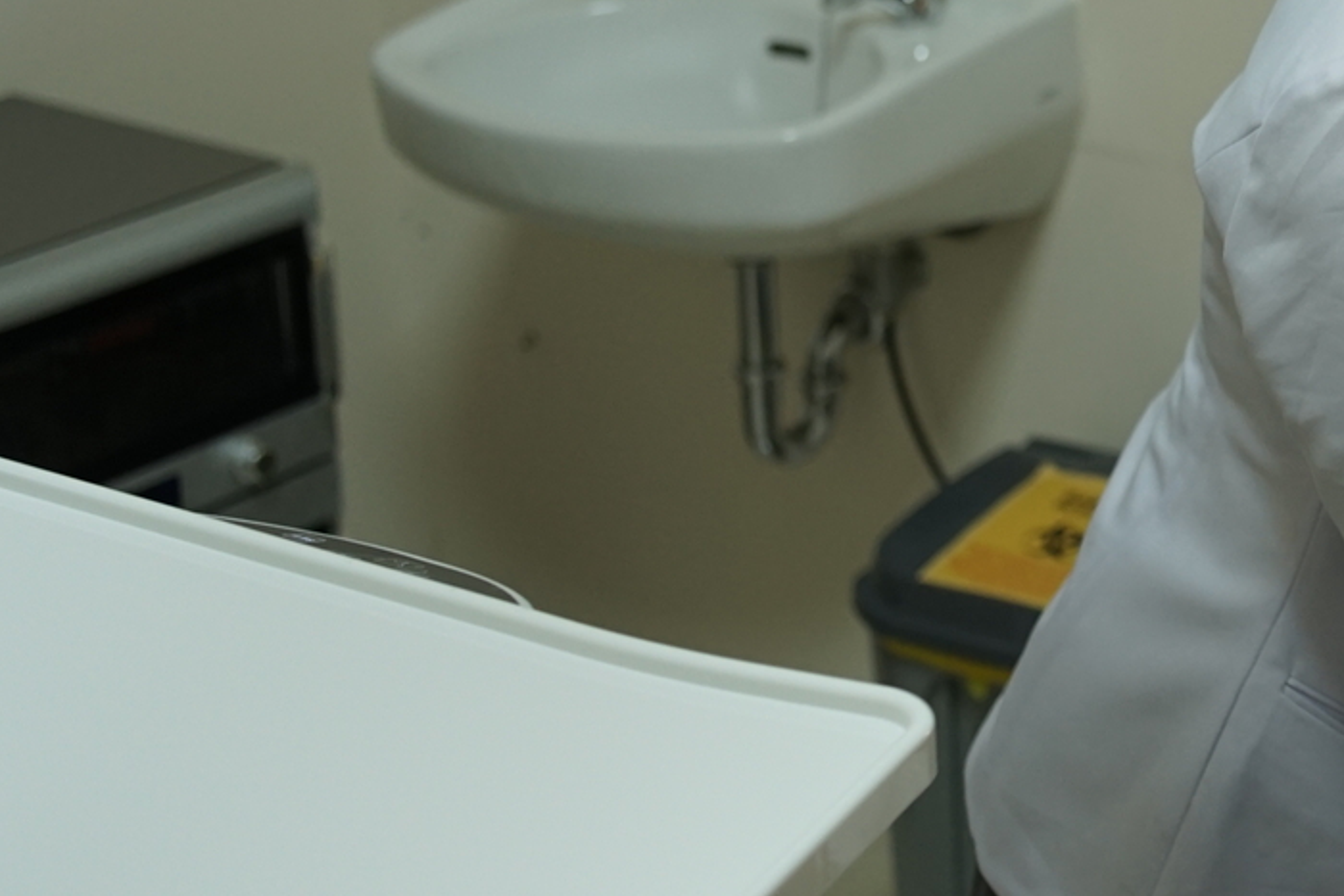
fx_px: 3585
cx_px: 1609
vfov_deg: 14.2
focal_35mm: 96
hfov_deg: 19.9
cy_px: 132
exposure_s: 1/200
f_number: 2.8
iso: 640
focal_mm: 35
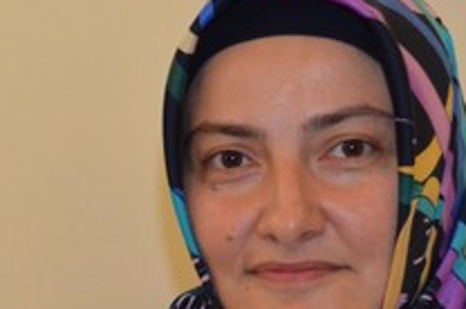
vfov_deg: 7.4
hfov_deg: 11.1
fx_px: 2378
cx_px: -25
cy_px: 362
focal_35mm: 184
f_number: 5
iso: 2200
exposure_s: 1/60
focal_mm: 38
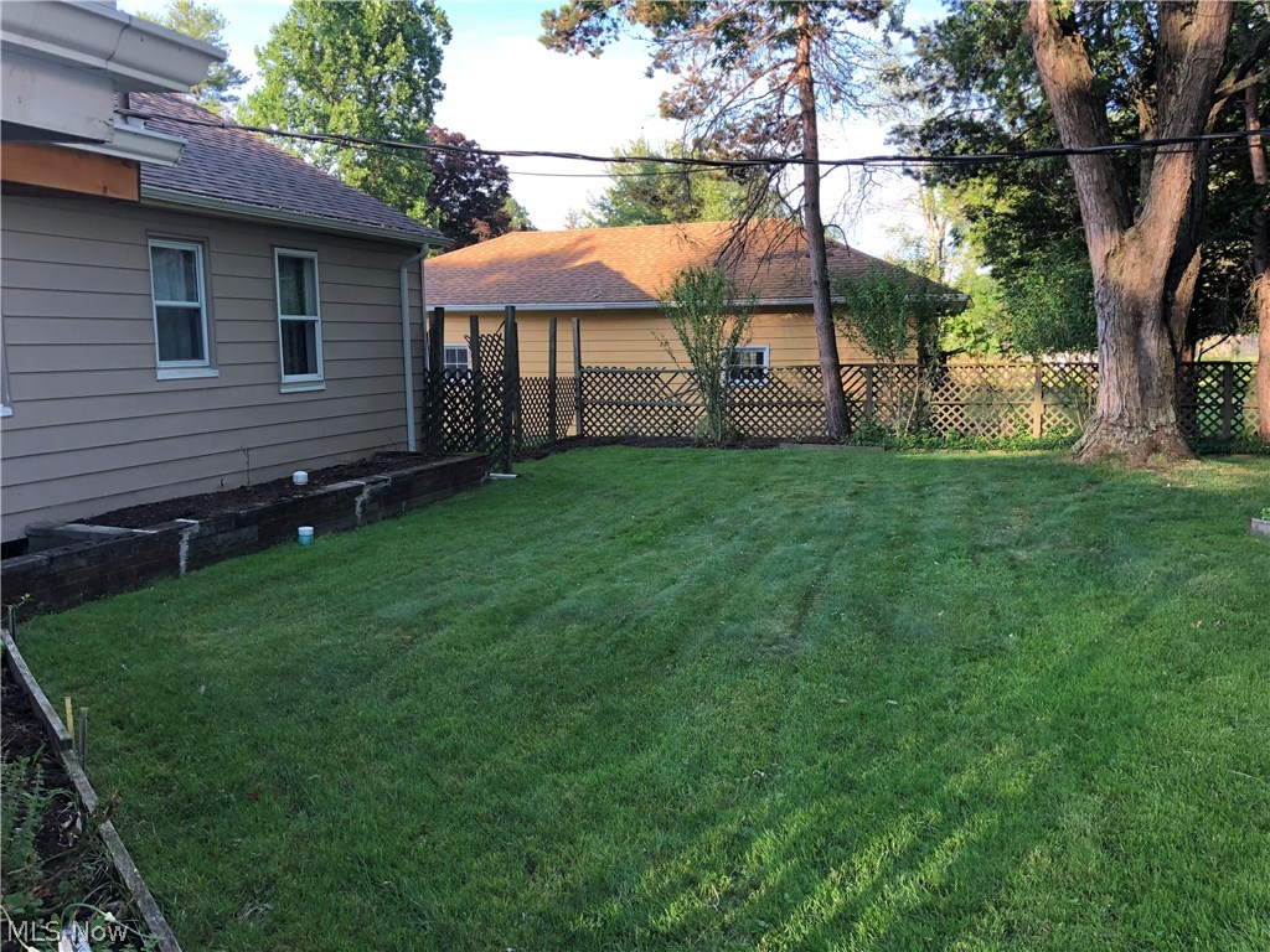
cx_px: 635
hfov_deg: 63.4
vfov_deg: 49.7
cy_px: 476
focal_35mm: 28
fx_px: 1027
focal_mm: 3.99
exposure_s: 1/120
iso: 32
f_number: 1.8
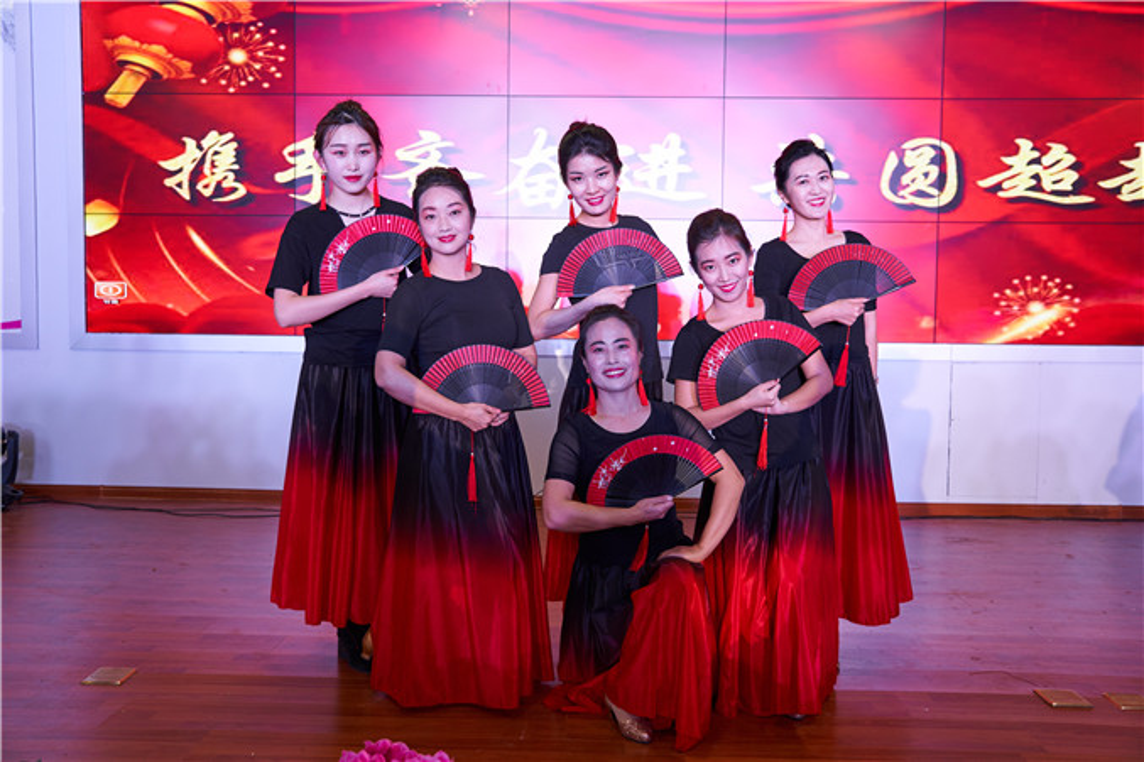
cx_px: 572
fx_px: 1017
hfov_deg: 58.7
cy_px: 381
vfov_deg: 41.1
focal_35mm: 32
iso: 640
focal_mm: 32
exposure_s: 1/200
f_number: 4
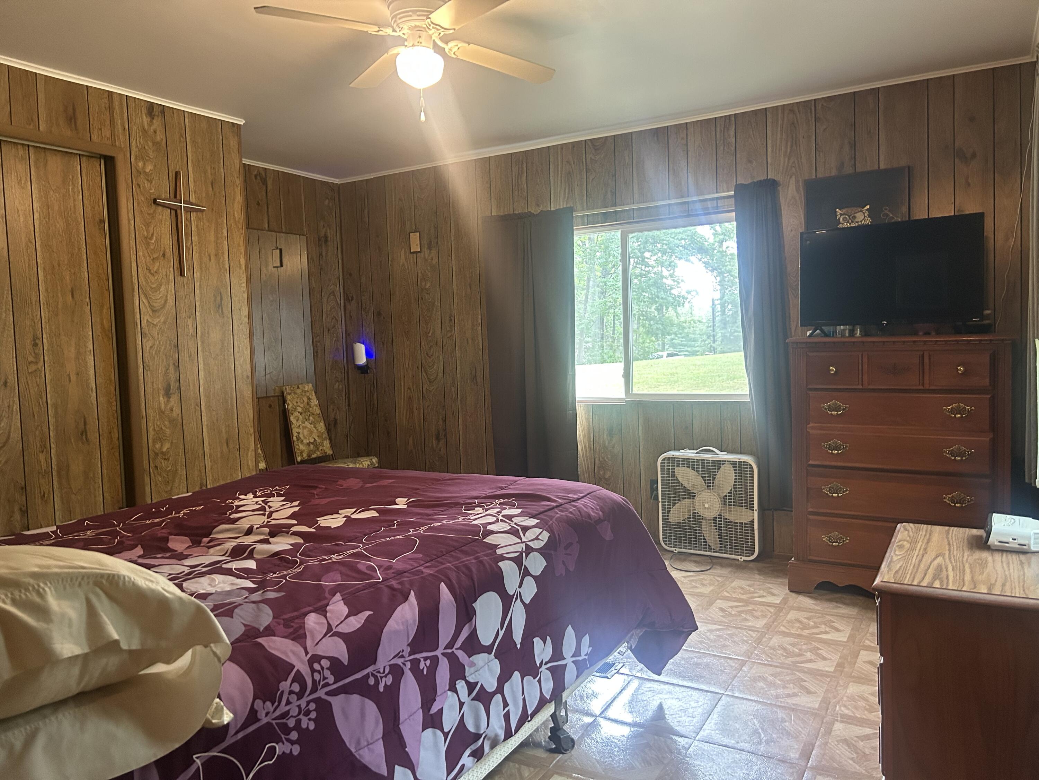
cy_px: 390
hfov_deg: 67.3
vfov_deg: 53.1
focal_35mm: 26
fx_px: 780
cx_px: 520
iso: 320
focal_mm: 5.7
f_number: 1.5
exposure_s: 1/60
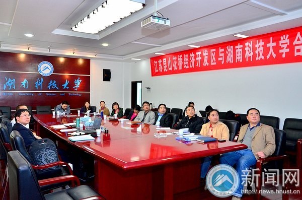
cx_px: 151
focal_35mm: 28
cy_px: 100
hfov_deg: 64.7
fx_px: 239
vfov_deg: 45.5
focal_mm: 19
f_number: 5.6
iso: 800
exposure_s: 1/60
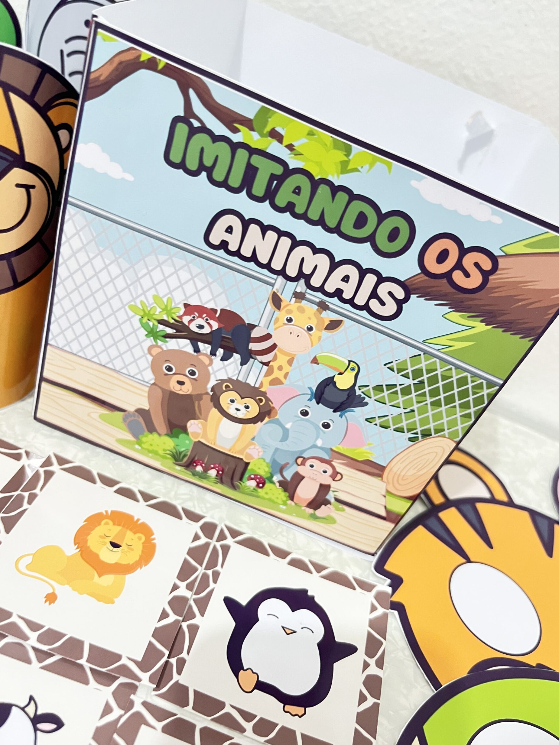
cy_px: 368
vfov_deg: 65.3
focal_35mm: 27
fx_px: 581
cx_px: 286
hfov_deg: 51.4
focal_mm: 5.1
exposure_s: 1/30
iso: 500
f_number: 1.6
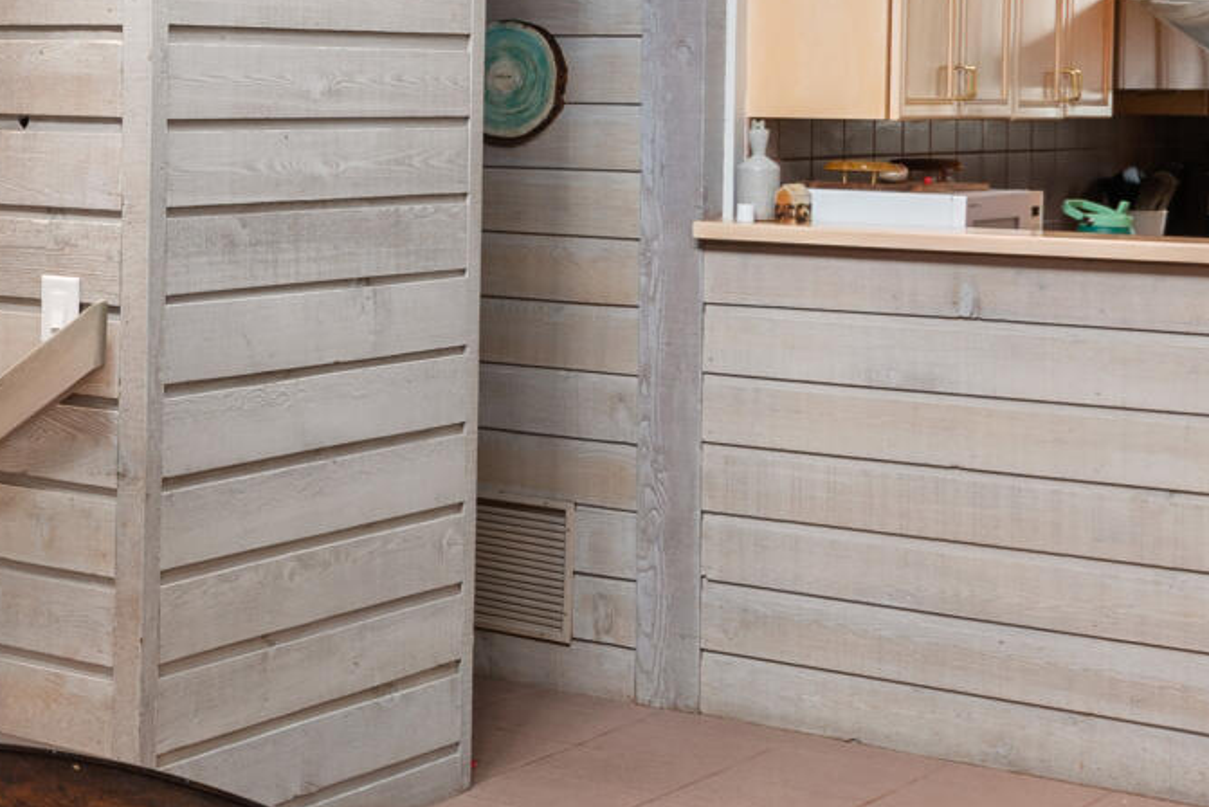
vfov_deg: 18.0
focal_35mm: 76
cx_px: -481
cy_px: 337
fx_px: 2553
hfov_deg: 22.8
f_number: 7.1
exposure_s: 1.6
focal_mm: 17
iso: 100
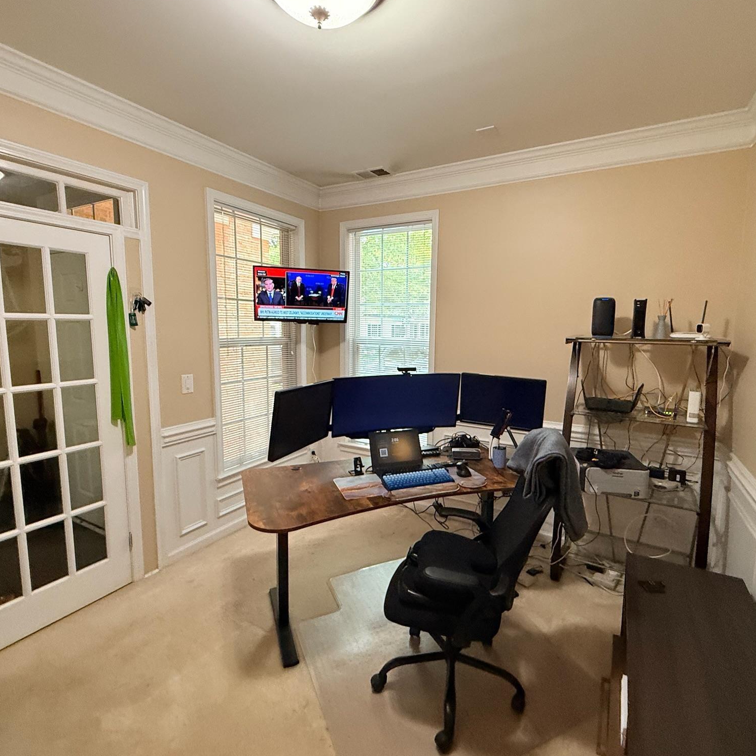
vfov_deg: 84.0
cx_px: 404
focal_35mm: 17
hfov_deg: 83.8
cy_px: 374
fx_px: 420
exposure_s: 1/60
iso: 400
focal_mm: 2.22
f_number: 2.2
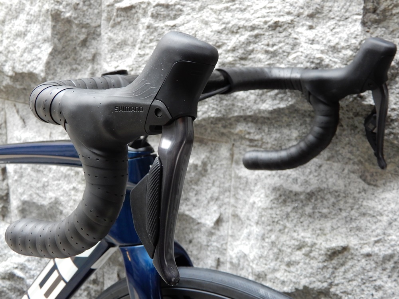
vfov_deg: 32.2
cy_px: 150
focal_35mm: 45
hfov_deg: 42.1
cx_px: 200
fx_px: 519
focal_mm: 8
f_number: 4
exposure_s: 1/30
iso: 320
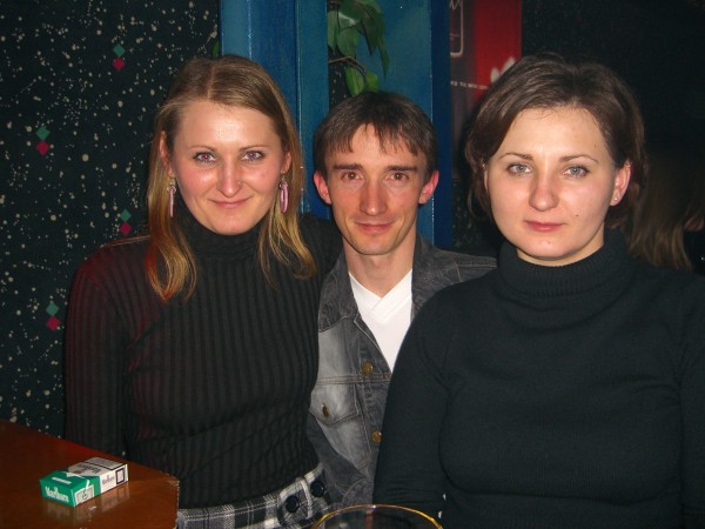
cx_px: 352
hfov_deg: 49.0
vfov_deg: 37.7
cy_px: 264
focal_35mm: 38
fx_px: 774
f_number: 2.8
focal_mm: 7.9
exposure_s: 1/60
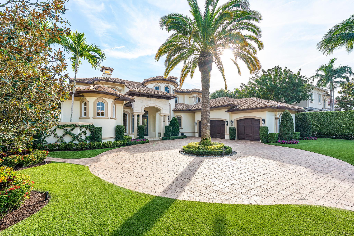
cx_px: 177
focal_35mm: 15
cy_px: 118
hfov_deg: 100.4
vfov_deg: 77.3
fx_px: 147
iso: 160
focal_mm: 15
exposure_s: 1/320
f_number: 8
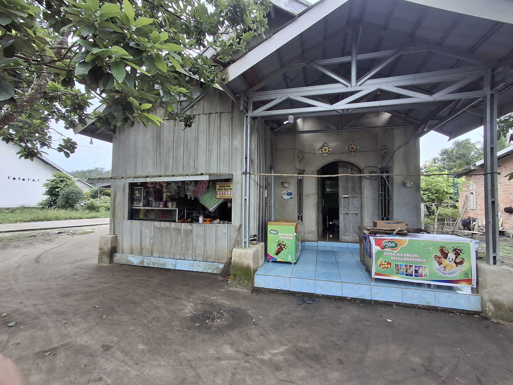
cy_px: 192
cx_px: 256
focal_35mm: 16
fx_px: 237
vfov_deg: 78.1
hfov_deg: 94.5
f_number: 2.2
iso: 40
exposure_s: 1/204
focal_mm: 1.64
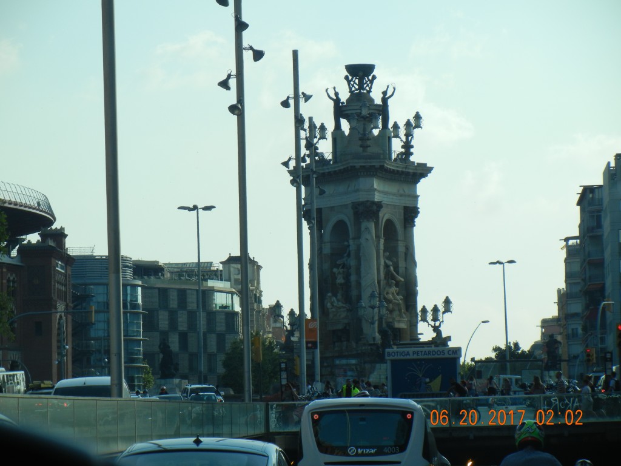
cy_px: 233
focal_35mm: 174
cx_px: 310
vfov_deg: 8.5
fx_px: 3122
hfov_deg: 11.4
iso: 160
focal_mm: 31.4
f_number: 4.6
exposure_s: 1/879
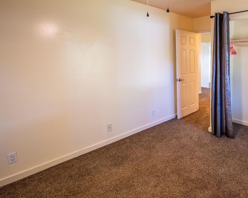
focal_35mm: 22
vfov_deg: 62.2
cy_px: 73
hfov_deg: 69.3
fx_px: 161
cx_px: 190
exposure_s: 1/4
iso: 320
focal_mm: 14
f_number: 5.6
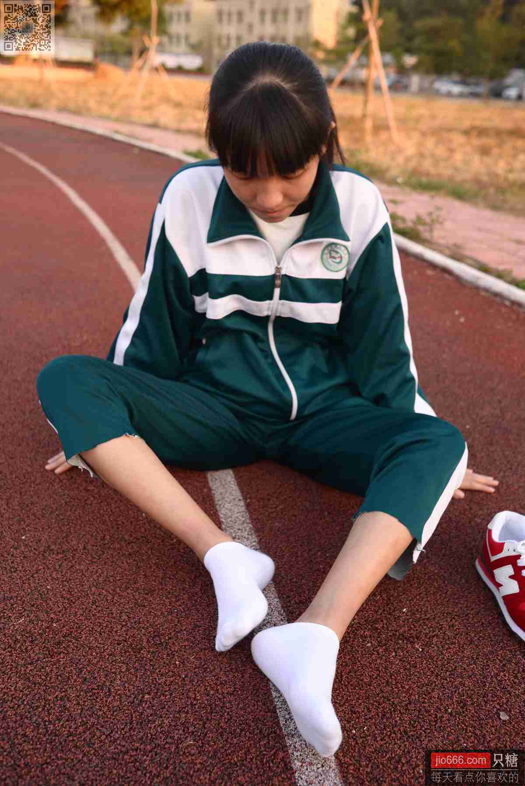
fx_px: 765
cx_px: 262
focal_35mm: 35
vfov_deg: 54.4
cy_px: 393
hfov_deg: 37.9
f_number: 5.6
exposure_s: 1/60
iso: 100
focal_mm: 35
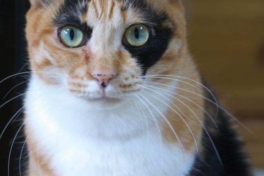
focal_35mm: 266
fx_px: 1951
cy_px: 37
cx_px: 67
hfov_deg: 7.7
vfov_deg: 5.2
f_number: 5.6
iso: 800
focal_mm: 110
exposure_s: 1/10
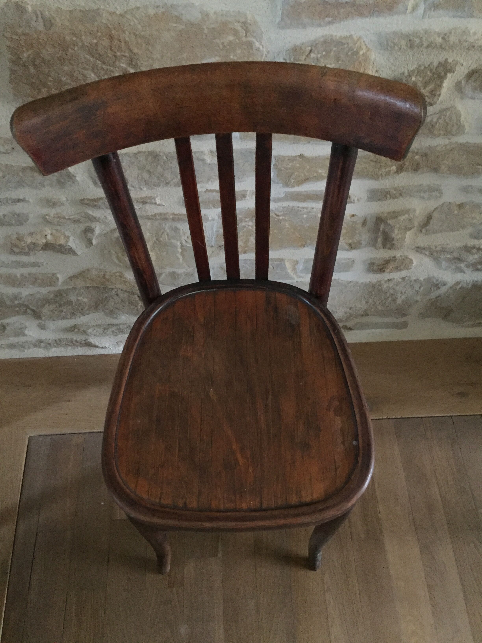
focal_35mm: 29
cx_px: 241
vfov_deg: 61.7
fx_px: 538
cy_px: 322
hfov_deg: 48.2
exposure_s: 1/17
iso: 640
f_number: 2.2
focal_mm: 4.15
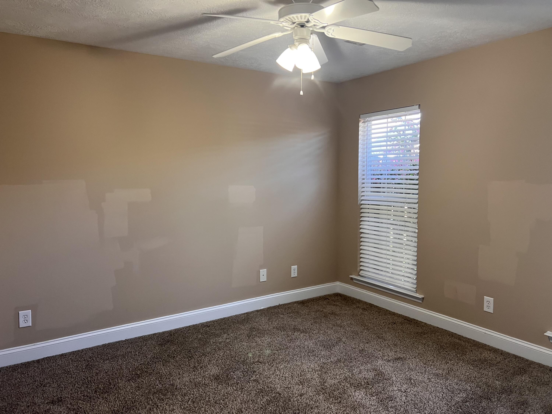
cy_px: 207
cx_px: 276
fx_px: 415
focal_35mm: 26
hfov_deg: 67.3
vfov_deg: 53.1
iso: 160
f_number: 1.5
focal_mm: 5.7
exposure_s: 1/60
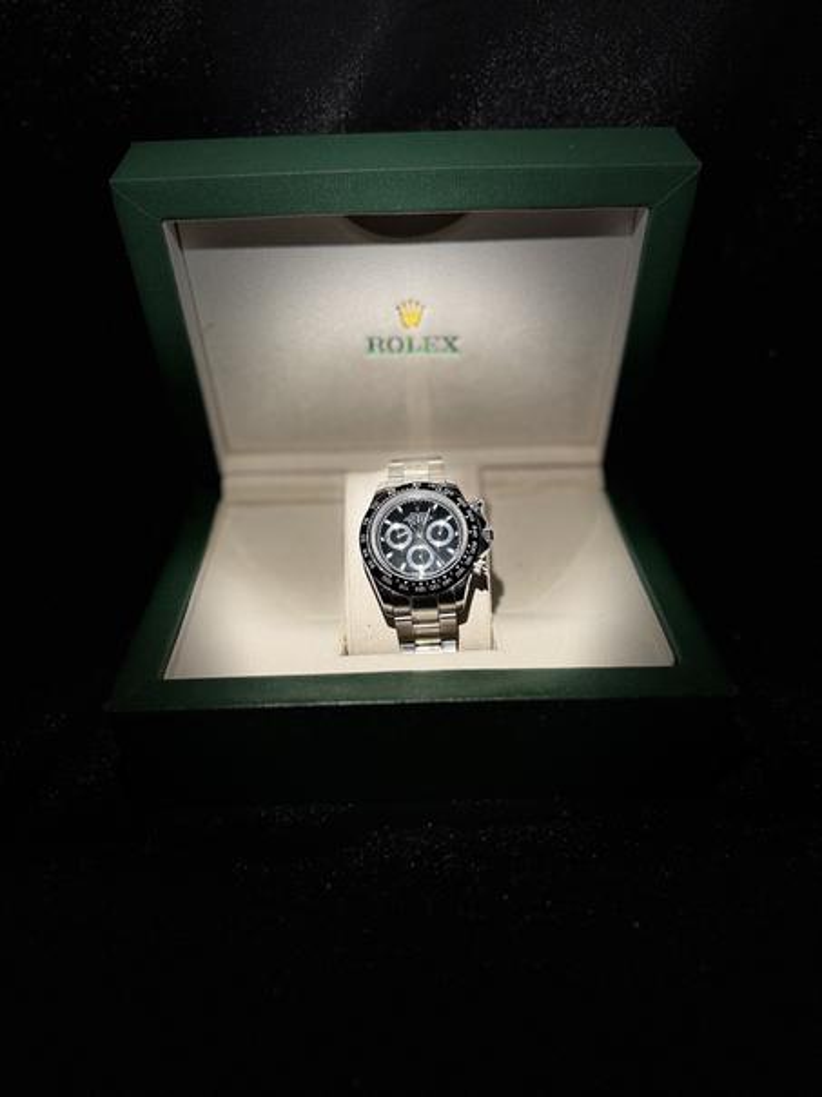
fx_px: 760
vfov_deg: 71.6
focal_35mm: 24
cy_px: 548
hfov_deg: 56.8
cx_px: 411
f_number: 1.78
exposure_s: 1/118
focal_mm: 6.76
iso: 200
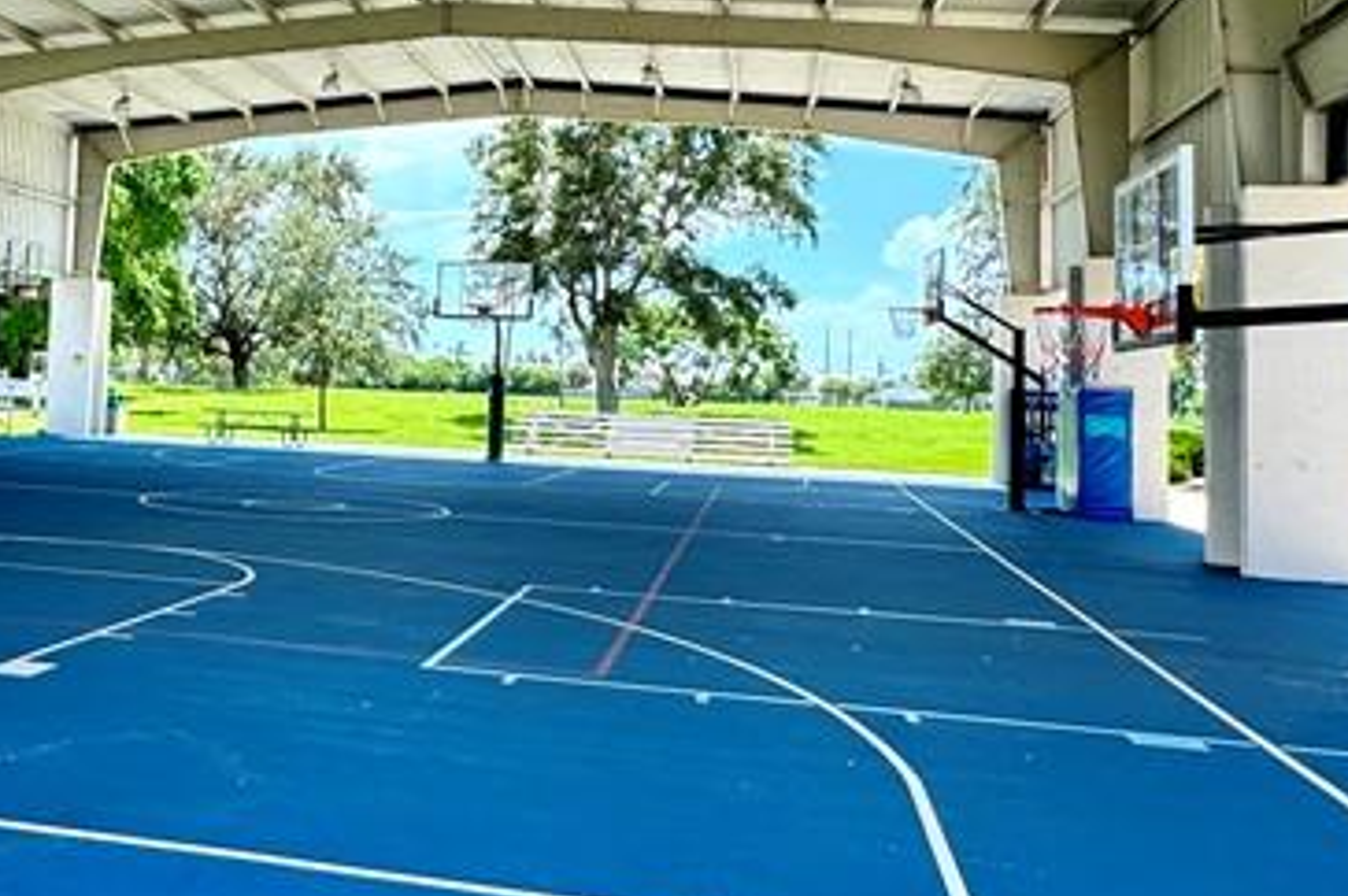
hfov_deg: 45.6
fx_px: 1534
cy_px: 270
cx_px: 315
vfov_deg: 32.2
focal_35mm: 41
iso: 40
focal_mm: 2.22
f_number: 2.2
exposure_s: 1/340
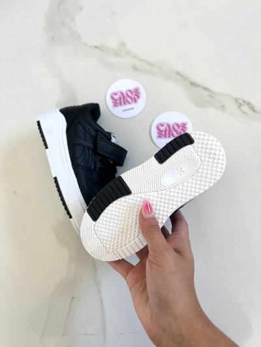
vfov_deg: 67.3
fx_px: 261
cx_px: 130
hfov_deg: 53.1
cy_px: 174
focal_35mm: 26
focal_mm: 5.1
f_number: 1.6
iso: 80
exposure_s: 1/122
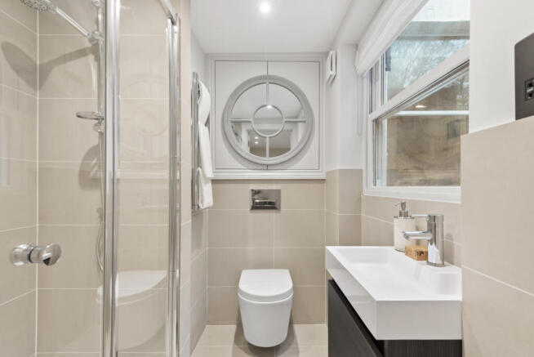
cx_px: 267
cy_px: 178
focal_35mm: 16
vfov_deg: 73.8
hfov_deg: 96.7
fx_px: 237
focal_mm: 16
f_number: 10
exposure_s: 1/8
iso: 720
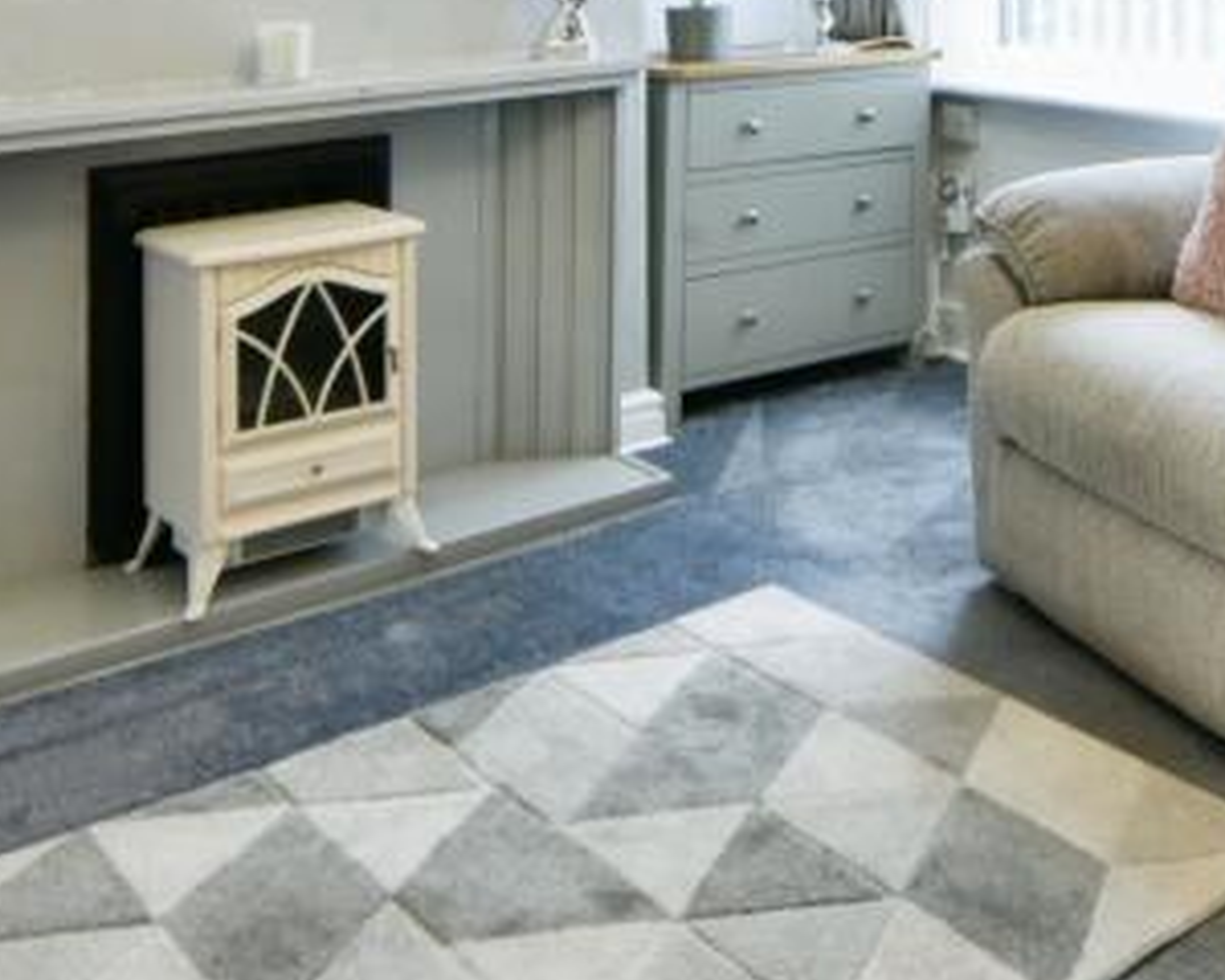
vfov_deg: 28.8
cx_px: 751
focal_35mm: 48
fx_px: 1740
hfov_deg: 38.6
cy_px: -69
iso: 800
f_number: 11
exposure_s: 1/10
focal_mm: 15
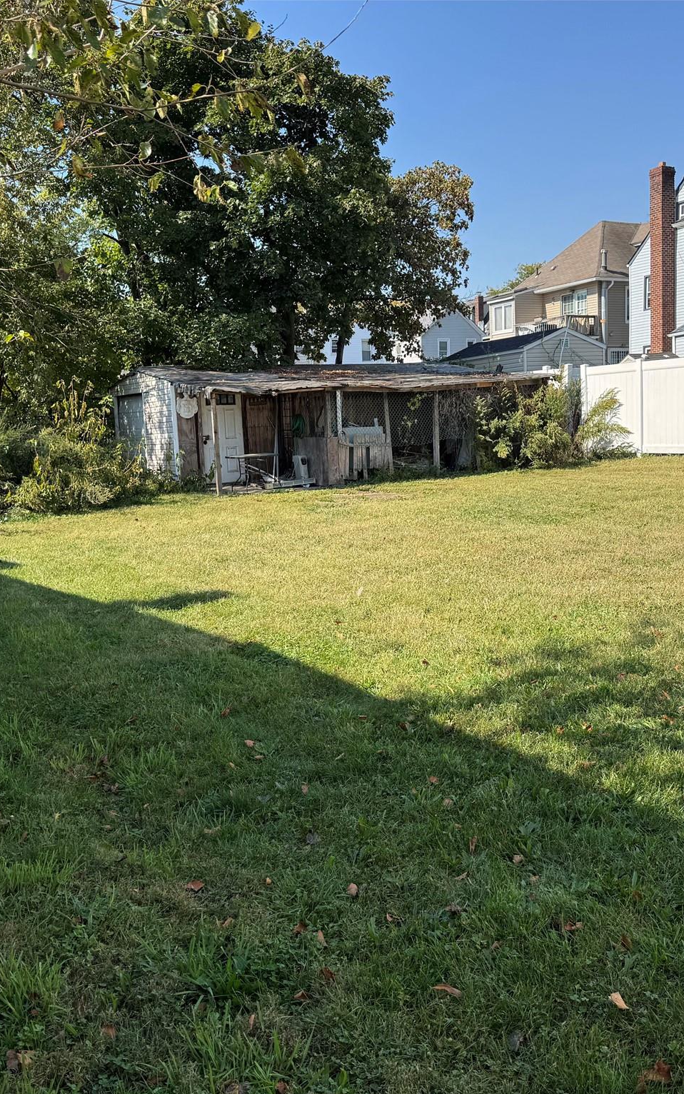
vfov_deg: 56.7
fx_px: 1014
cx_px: 370
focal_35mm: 34
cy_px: 548
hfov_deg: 37.3
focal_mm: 6.76
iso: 80
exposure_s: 1/2105
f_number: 1.78
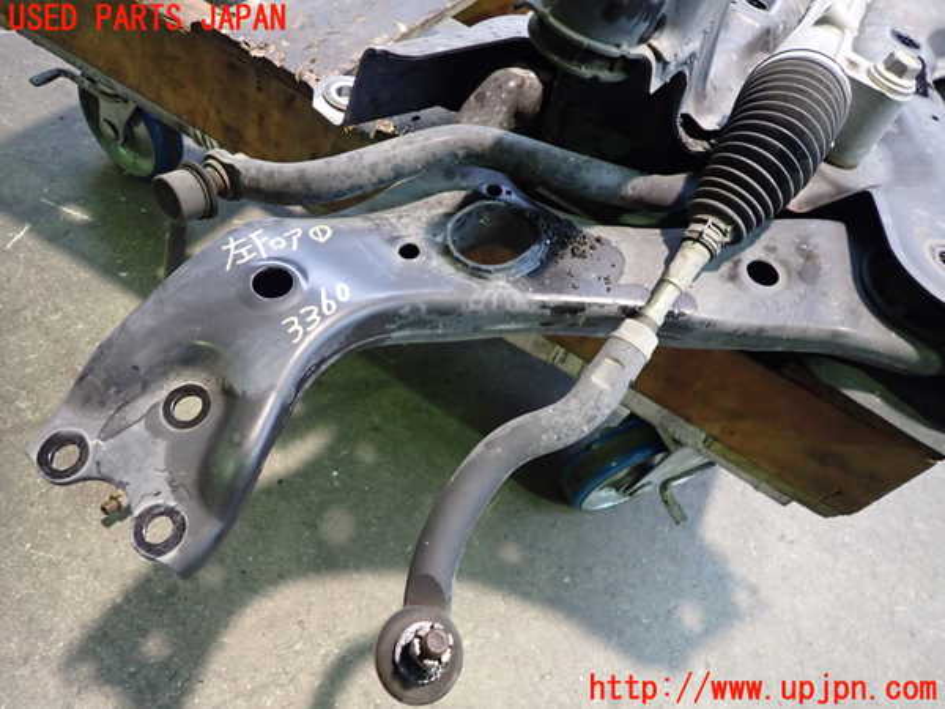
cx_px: 472
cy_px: 354
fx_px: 682
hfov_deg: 69.4
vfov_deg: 54.9
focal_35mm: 25
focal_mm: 4.5
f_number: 2
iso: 640
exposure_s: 1/30
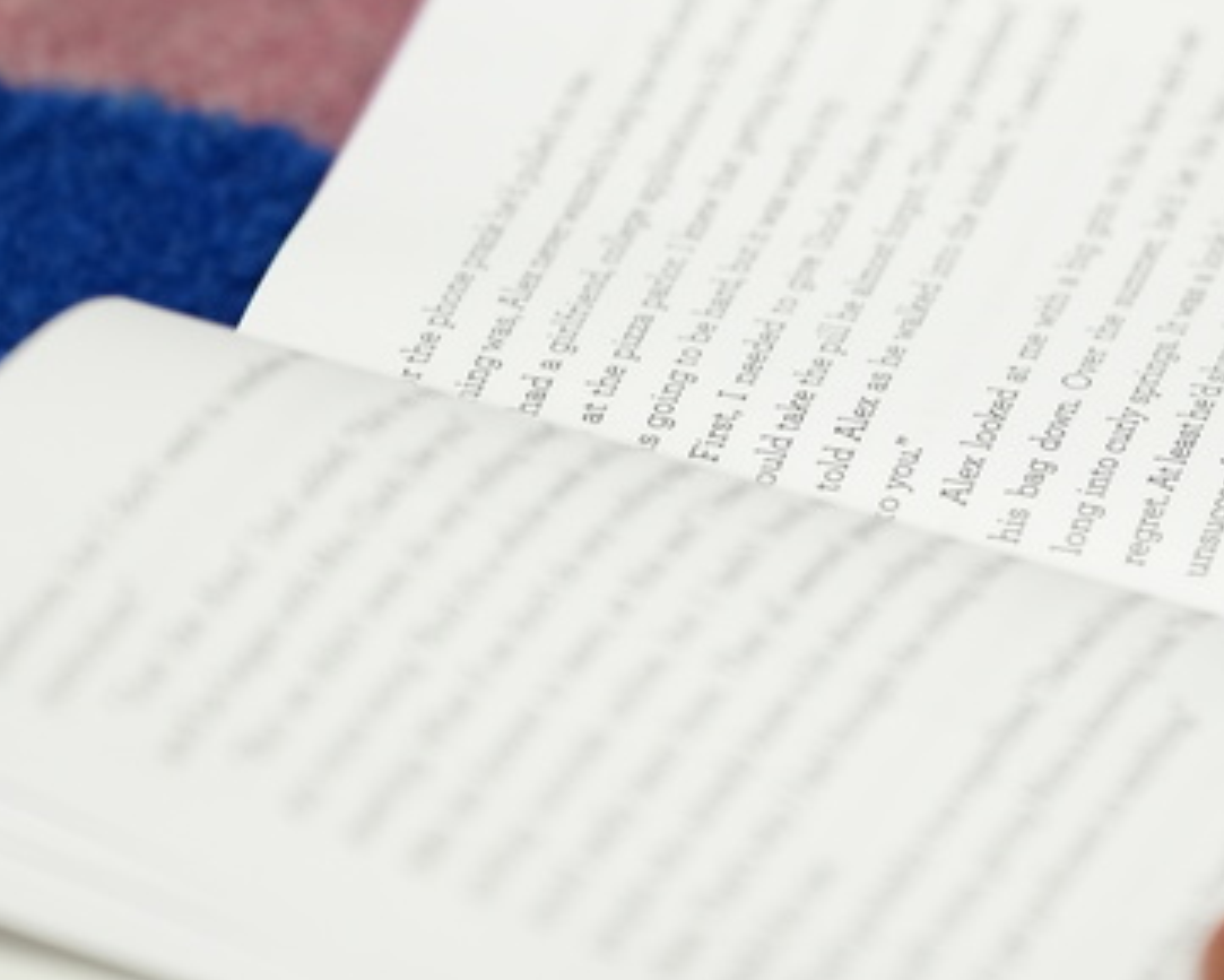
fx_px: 19277
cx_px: 1085
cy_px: 42
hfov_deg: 3.6
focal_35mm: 532
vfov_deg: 2.9
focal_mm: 200
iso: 1600
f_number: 2.8
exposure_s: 1/200
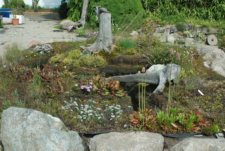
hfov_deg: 37.8
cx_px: 112
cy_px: 76
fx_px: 328
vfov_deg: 25.8
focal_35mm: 52
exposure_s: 1/100
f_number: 5
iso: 100
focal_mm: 35
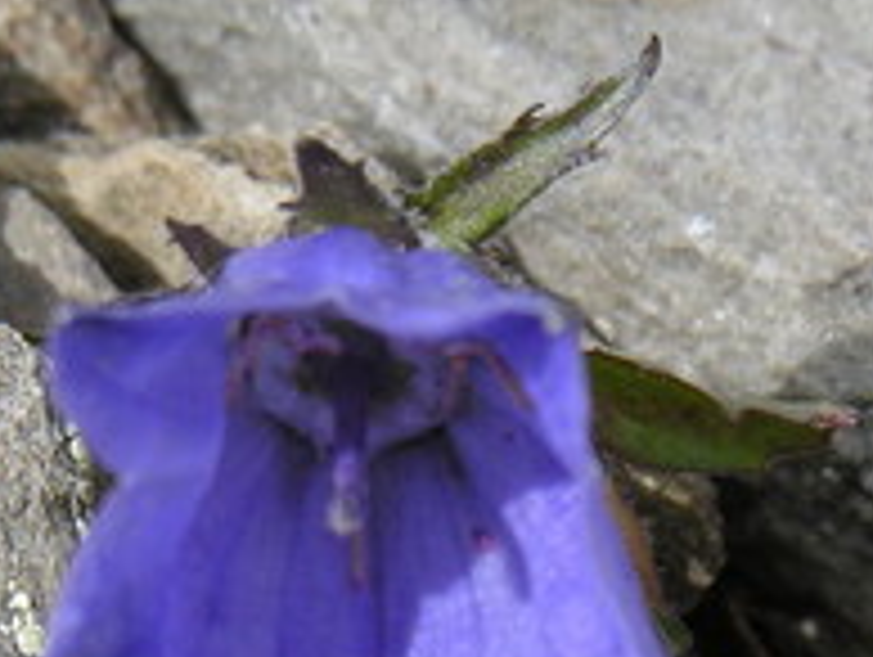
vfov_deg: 2.4
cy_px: 637
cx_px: 216
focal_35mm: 630
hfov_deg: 3.1
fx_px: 15908
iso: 50
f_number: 7.1
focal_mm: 44.5
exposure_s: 1/238
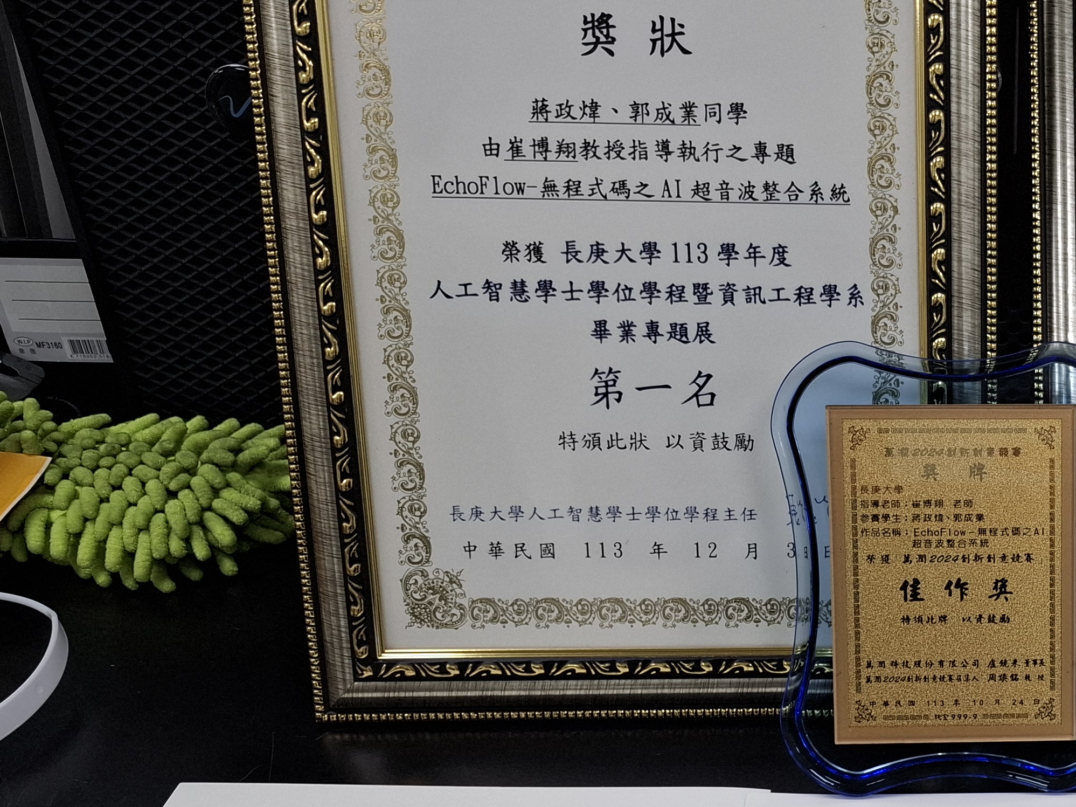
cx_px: 1037
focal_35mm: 47
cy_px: 624
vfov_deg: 30.3
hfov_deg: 36.9
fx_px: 1461
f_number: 1.8
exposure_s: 1/120
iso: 100
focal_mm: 5.54
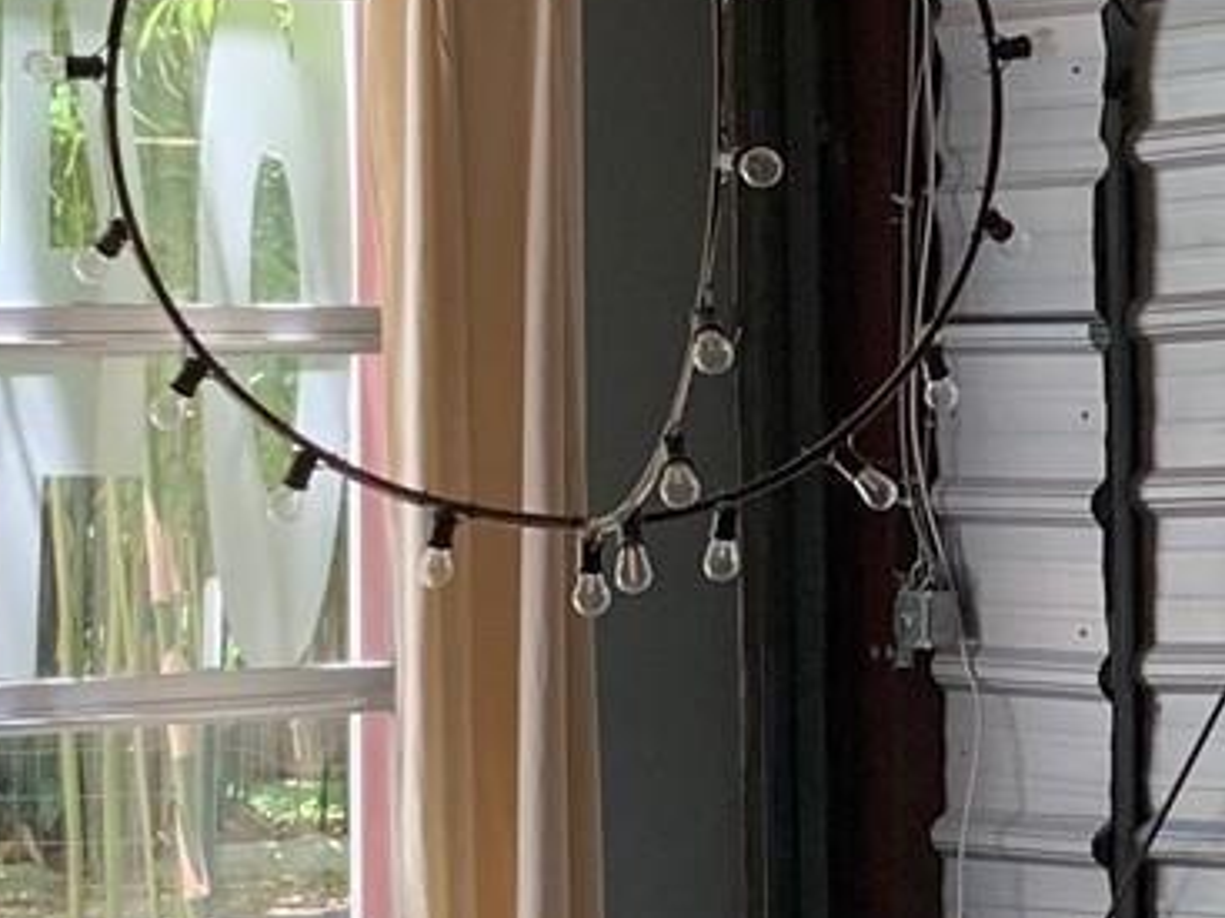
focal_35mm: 145
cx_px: 1762
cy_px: 270
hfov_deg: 13.0
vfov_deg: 10.2
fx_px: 5130
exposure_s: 1/91
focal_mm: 4.25
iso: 100
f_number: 1.8
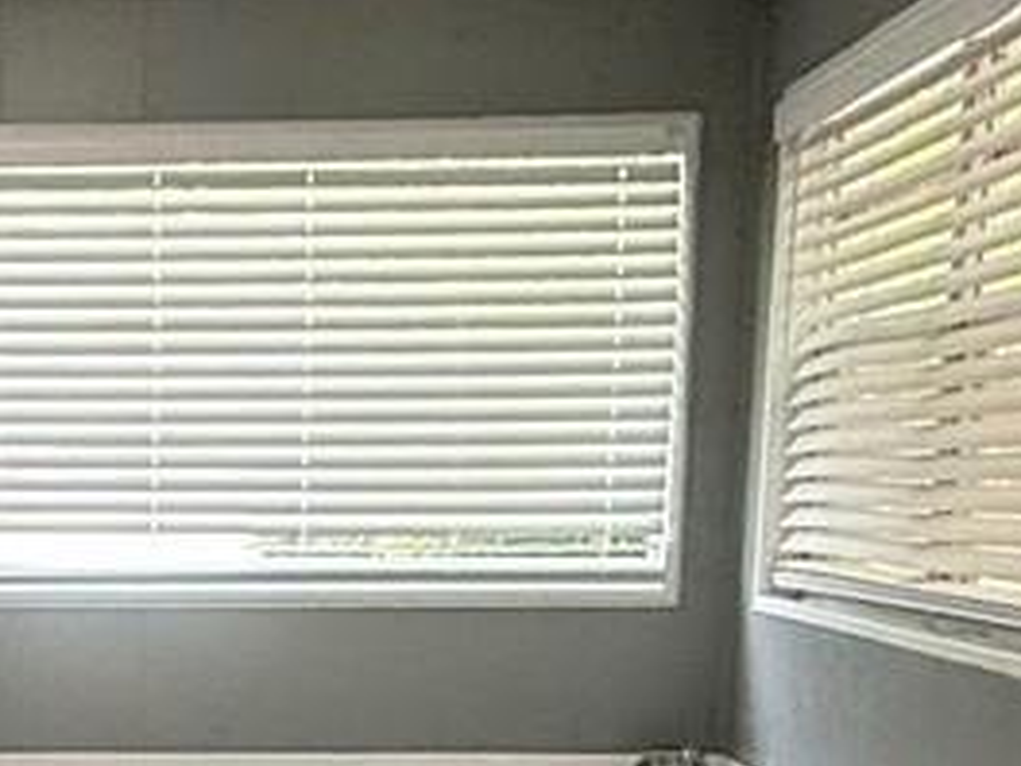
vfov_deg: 16.5
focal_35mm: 85
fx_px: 2507
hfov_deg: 22.1
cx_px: -8
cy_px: 956
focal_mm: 2.22
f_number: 2.2
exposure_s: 1/120
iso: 125
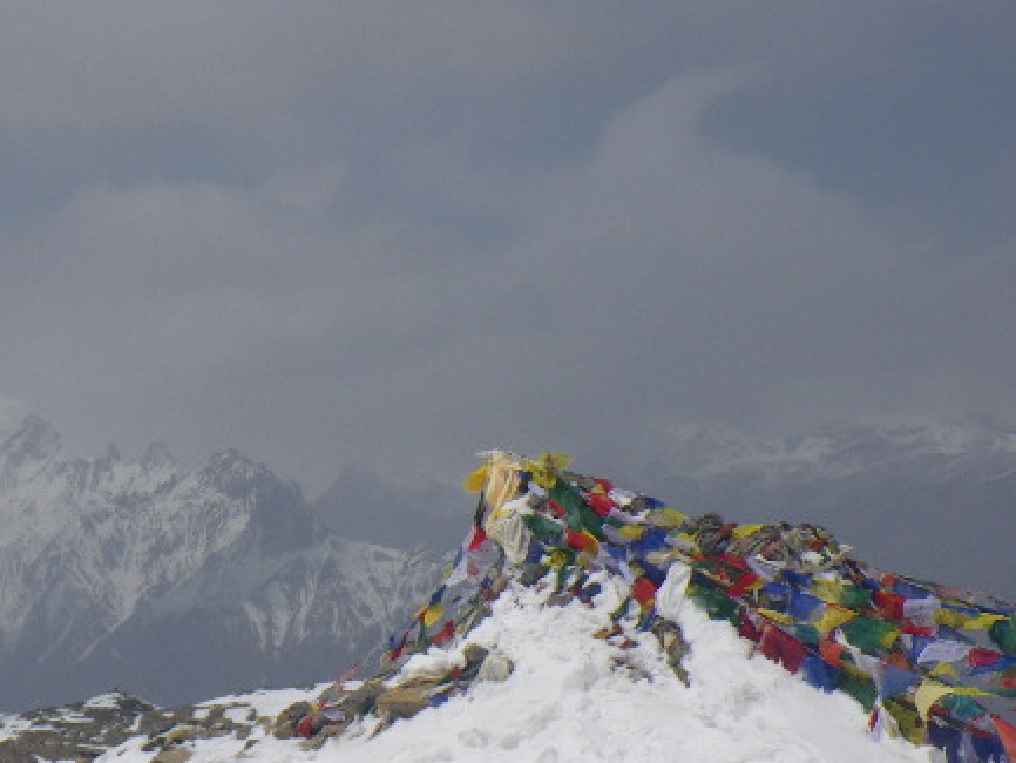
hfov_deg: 16.1
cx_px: 276
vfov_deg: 12.2
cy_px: 399
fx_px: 3582
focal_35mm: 122
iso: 50
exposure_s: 1/1250
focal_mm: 11.1
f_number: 5.5
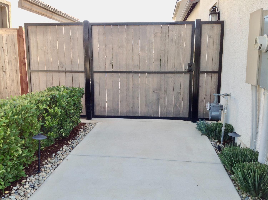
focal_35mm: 35
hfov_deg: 52.7
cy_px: 100
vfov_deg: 40.6
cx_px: 134
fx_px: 271
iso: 50
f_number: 2.4
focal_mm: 4.28
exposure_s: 1/291
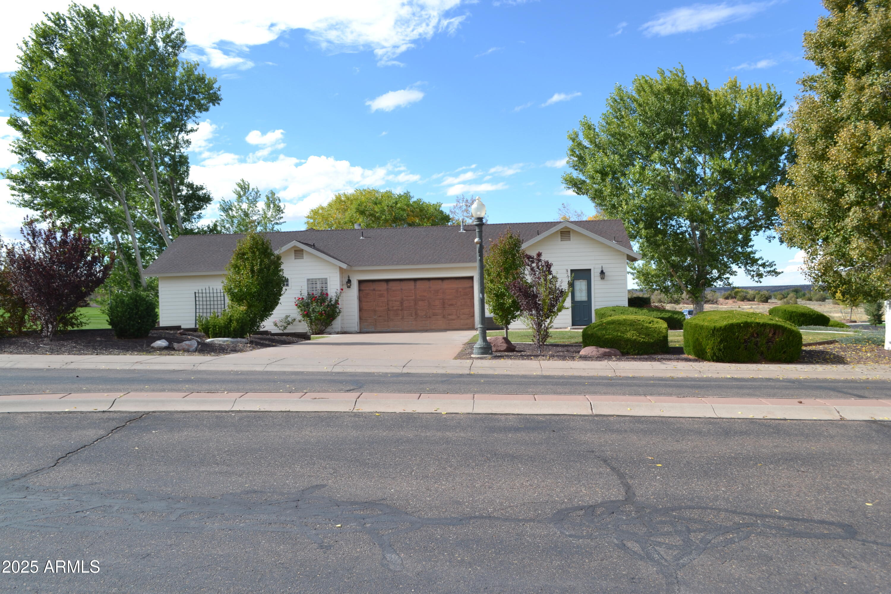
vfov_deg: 43.6
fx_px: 742
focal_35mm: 30
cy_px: 297
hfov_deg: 61.9
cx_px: 446
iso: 100
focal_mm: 20
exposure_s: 1/200
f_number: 7.1
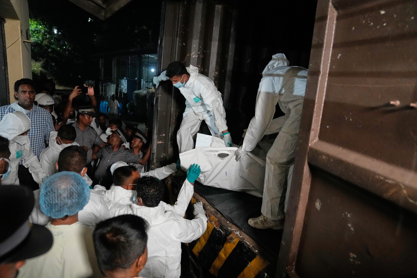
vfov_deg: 53.1
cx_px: 208
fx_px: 278
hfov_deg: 73.7
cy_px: 139
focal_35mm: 24
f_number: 2.8
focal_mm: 24
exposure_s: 1/160
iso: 5000
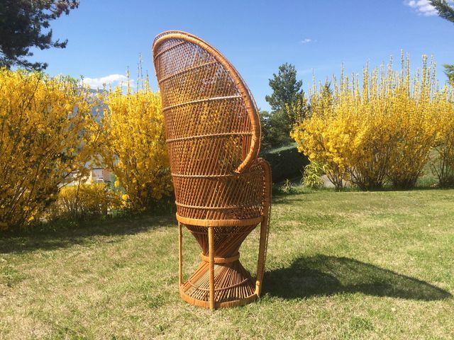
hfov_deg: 61.7
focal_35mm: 29
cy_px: 170
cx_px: 227
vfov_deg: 48.2
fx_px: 380
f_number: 2.2
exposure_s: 1/1642
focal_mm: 4.15
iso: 32
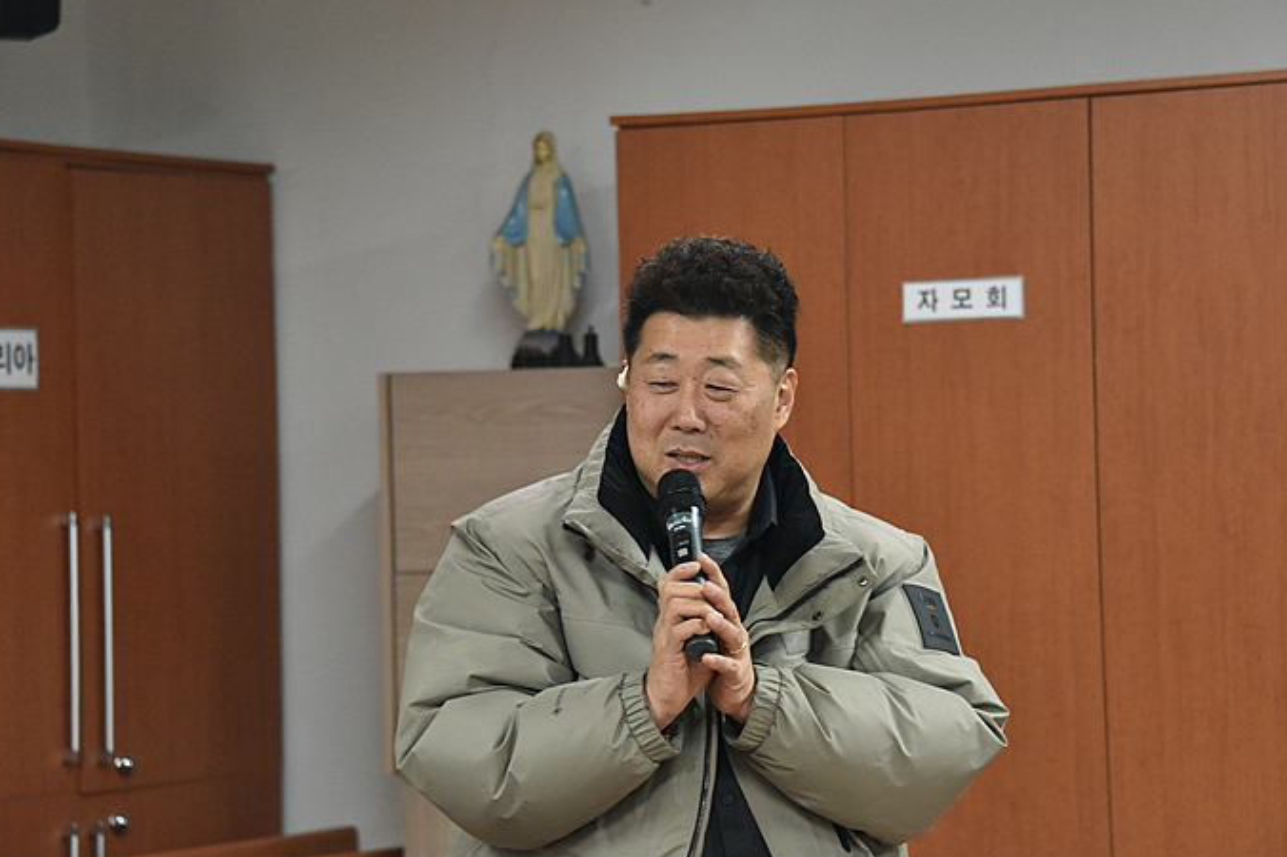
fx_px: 5288
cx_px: 649
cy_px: 380
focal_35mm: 148
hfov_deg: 13.9
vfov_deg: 9.3
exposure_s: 1/125
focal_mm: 125
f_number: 6.3
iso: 4500
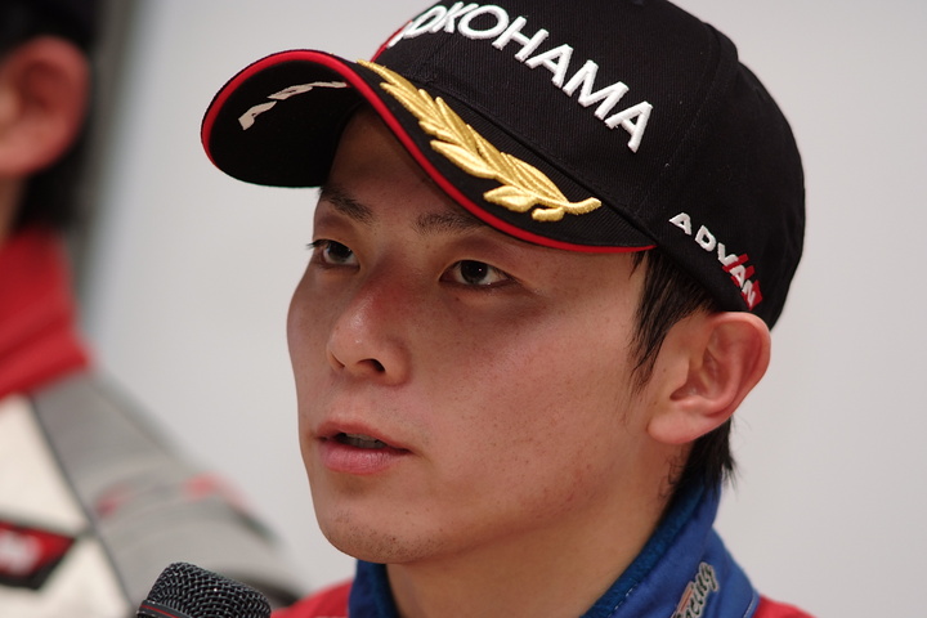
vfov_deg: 5.1
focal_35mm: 270
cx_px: 464
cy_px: 309
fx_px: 6952
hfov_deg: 7.6
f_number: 2.8
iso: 200
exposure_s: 1/250
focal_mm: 180
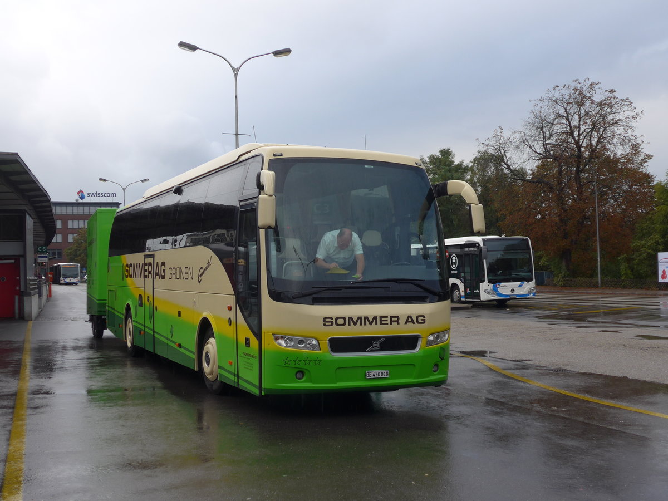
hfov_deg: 42.9
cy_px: 250
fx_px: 849
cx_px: 334
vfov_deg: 32.9
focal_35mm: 44
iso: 80
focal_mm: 9
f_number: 2.8
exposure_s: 1/125
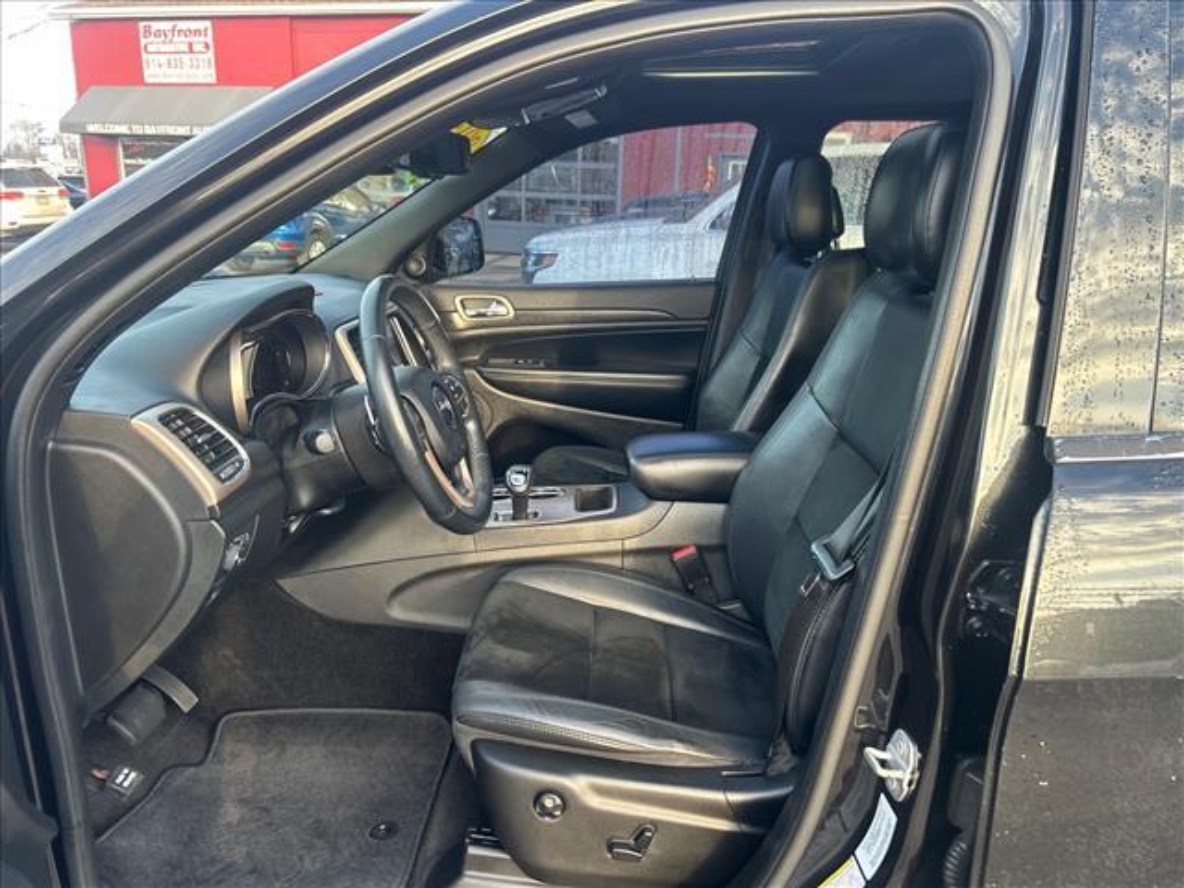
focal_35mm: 26
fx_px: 889
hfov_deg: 67.3
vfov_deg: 53.1
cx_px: 592
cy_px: 444
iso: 50
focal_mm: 5.7
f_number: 1.5
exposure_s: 1/121
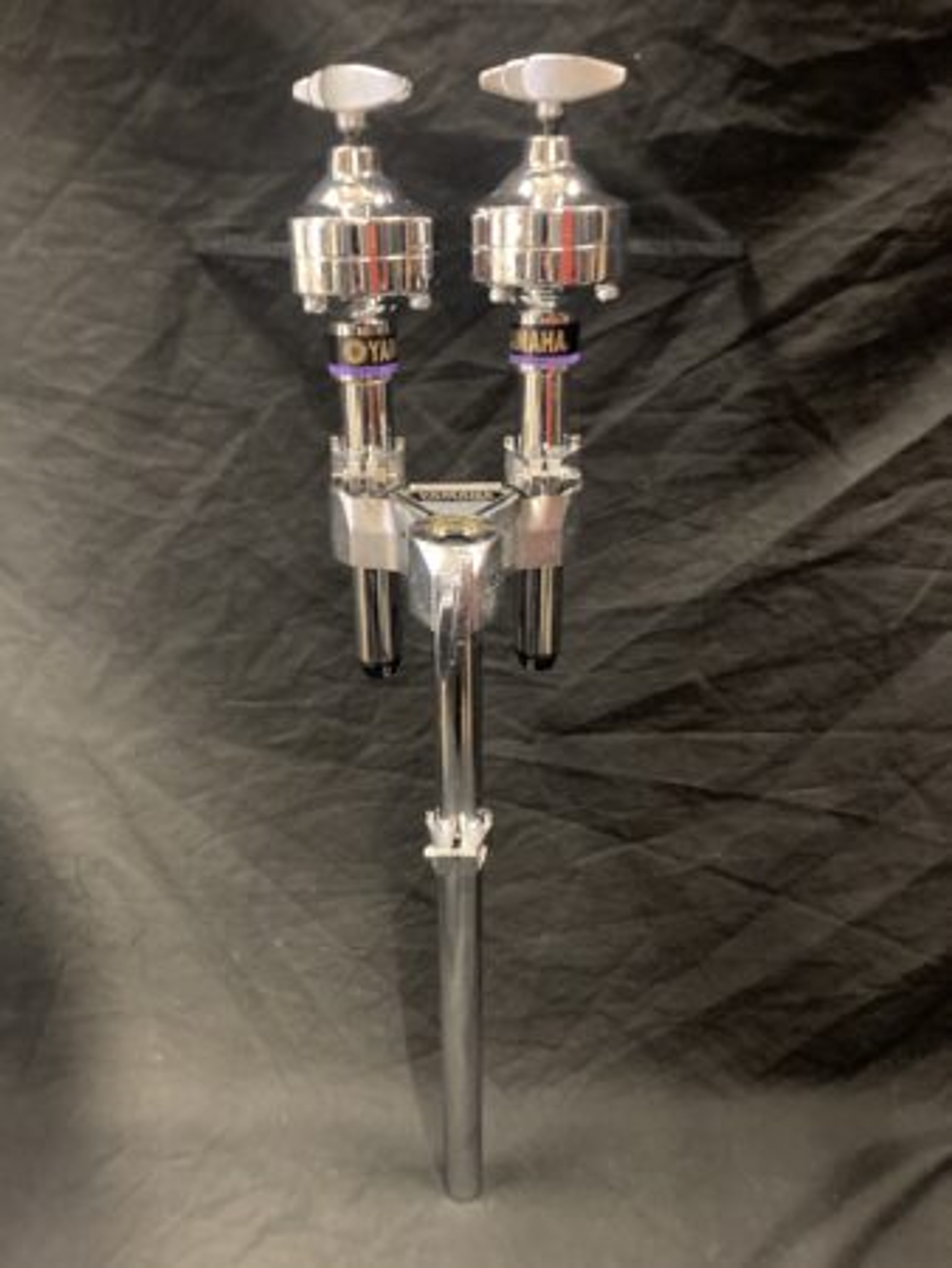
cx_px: 476
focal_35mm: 28
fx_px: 1026
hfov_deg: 49.8
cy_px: 634
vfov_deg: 63.4
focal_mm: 3.99
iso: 640
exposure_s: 1/24
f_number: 1.8
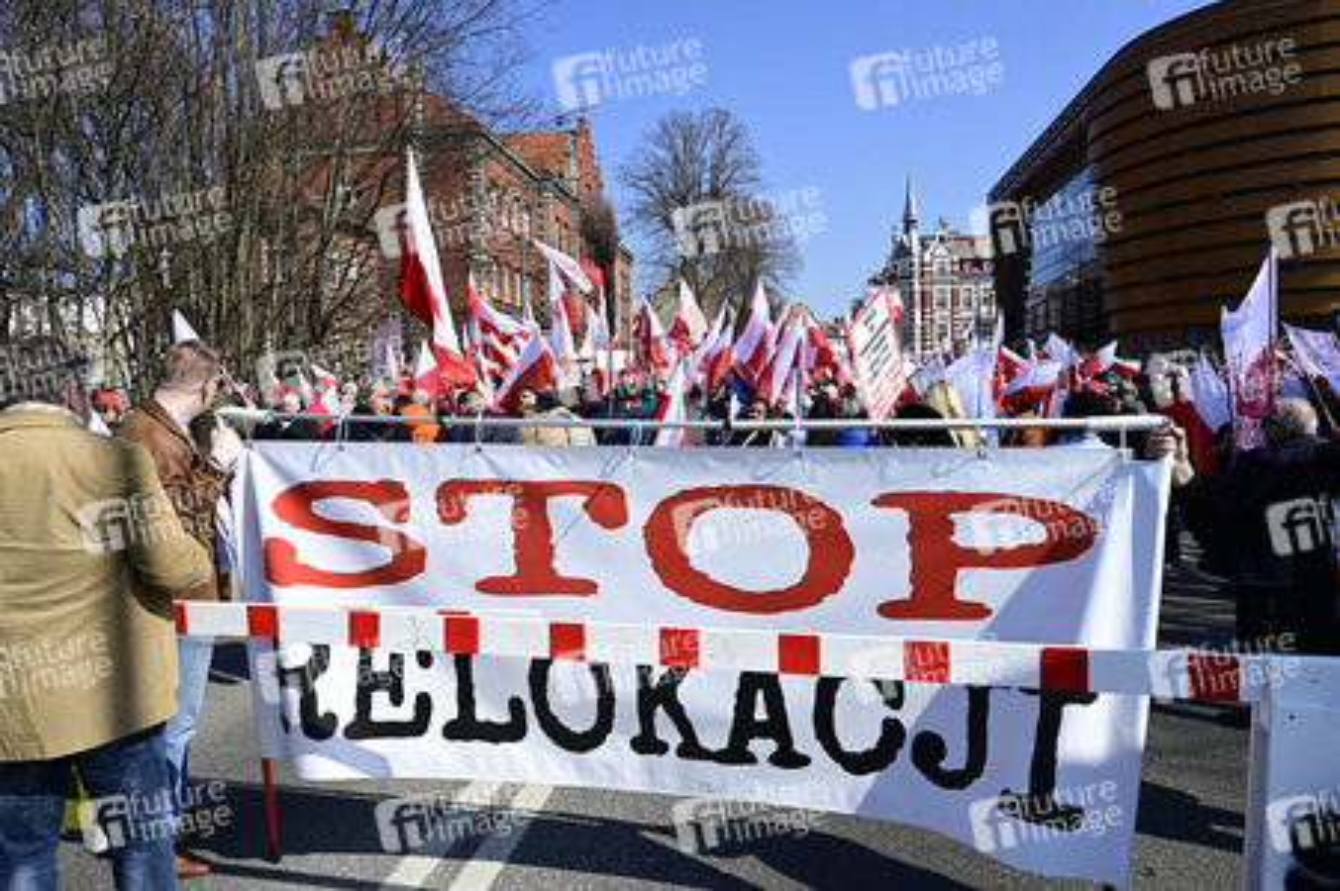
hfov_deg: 73.8
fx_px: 893
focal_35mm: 24
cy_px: 446
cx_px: 670
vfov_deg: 53.1
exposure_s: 1/320
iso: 100
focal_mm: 24
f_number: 7.1
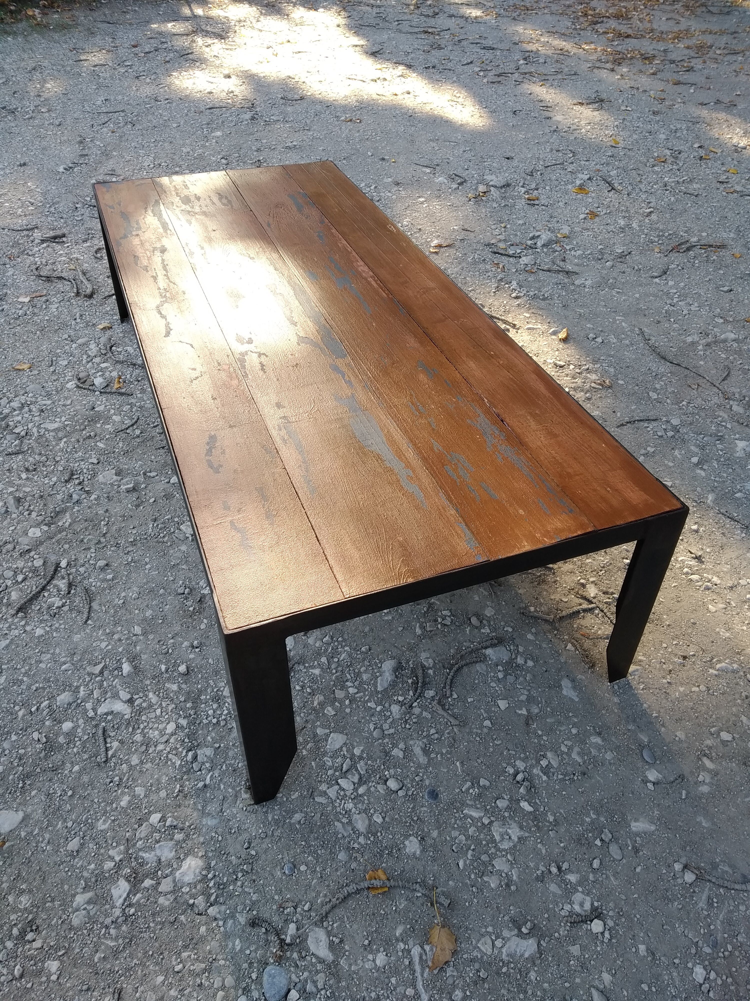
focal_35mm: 26
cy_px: 500
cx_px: 375
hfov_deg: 53.1
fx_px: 751
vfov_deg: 67.3
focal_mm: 3.82
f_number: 2.2
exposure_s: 1/125
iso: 100
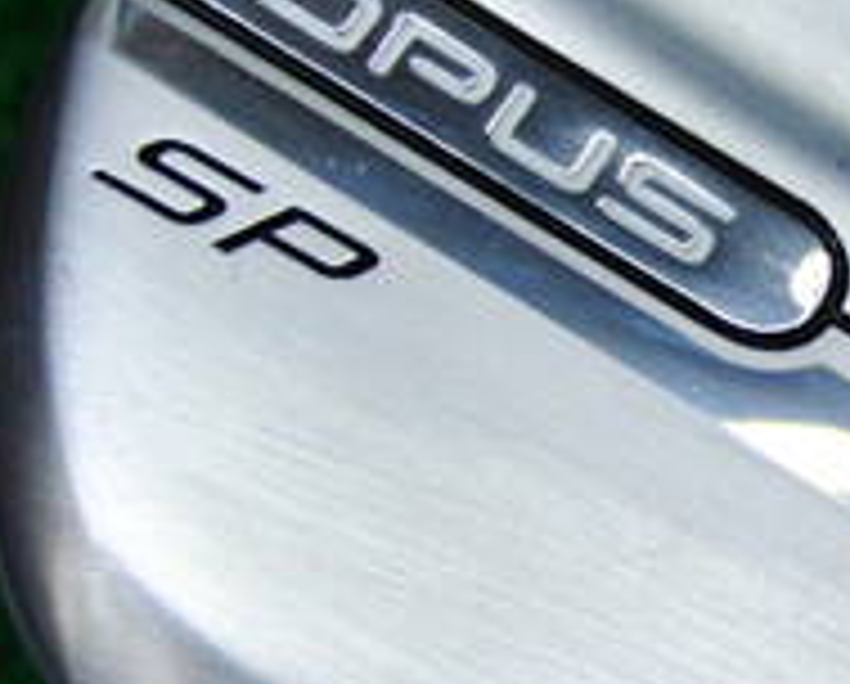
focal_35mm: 122
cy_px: 356
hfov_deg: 15.1
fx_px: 3075
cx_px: 1052
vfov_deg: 12.7
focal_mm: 6.42
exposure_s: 1/80
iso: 160
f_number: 3.6
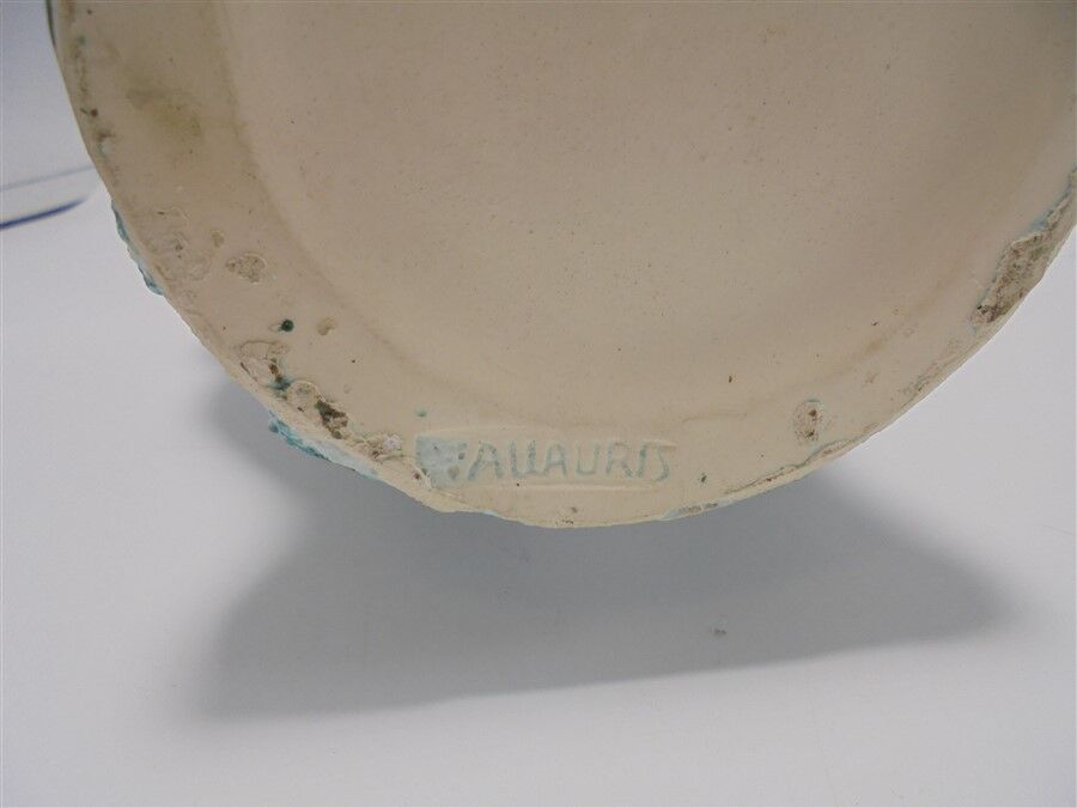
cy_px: 404
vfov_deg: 53.1
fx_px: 809
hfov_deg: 67.3
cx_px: 538
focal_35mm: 26
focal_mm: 4.6
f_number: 3.5
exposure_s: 1/80
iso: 100
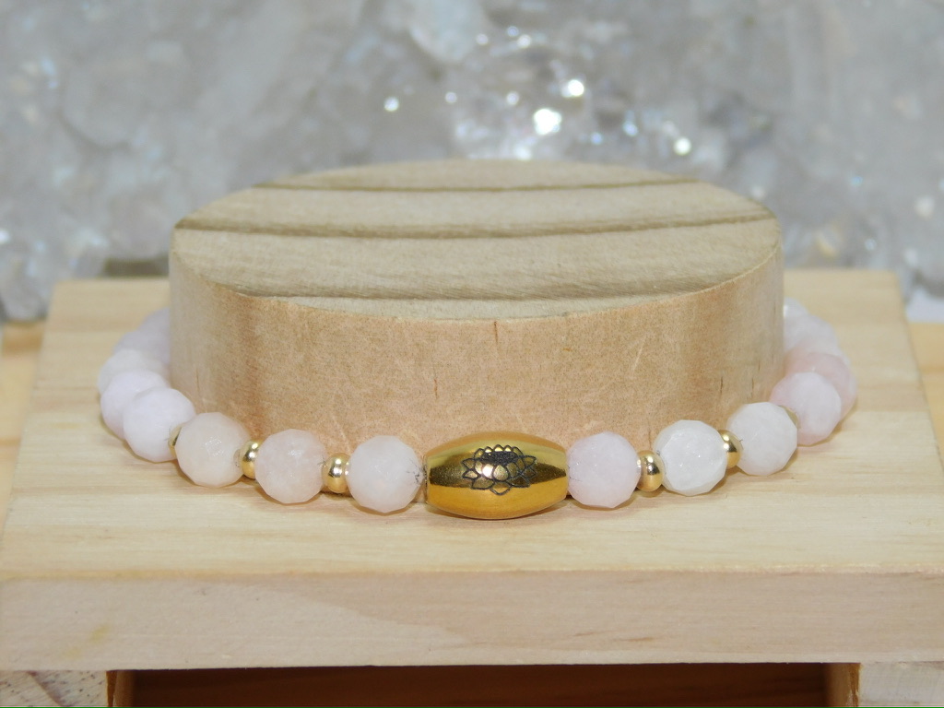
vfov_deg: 6.4
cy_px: 354
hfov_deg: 8.5
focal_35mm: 232
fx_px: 6327
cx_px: 472
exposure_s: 1/60
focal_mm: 41.3
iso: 200
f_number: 5.6
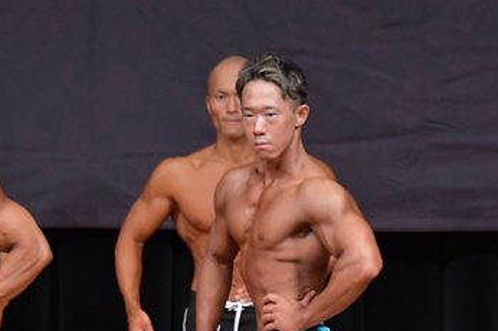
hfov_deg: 3.2
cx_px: 405
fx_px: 8831
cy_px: 341
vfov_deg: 2.1
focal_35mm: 639
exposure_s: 1/400
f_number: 5.6
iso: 5000
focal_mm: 190
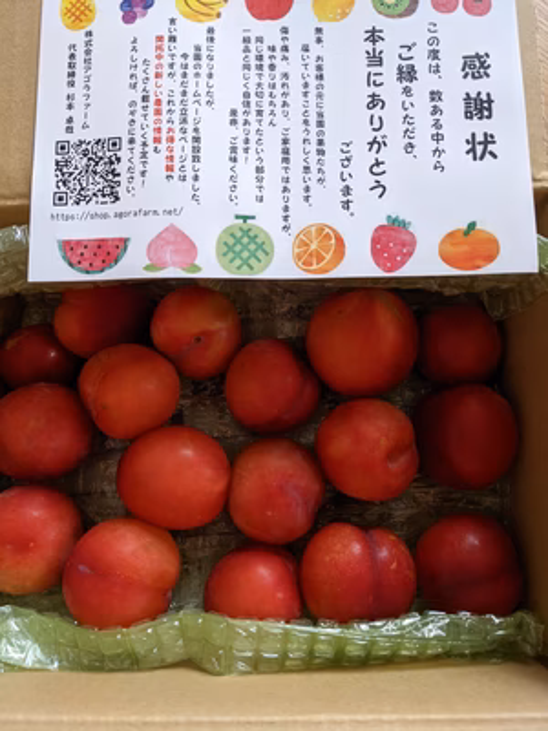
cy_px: 366
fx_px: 570
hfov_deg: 51.4
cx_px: 274
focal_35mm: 27
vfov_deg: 65.3
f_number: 1.73
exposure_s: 1/60
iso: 69
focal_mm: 4.38
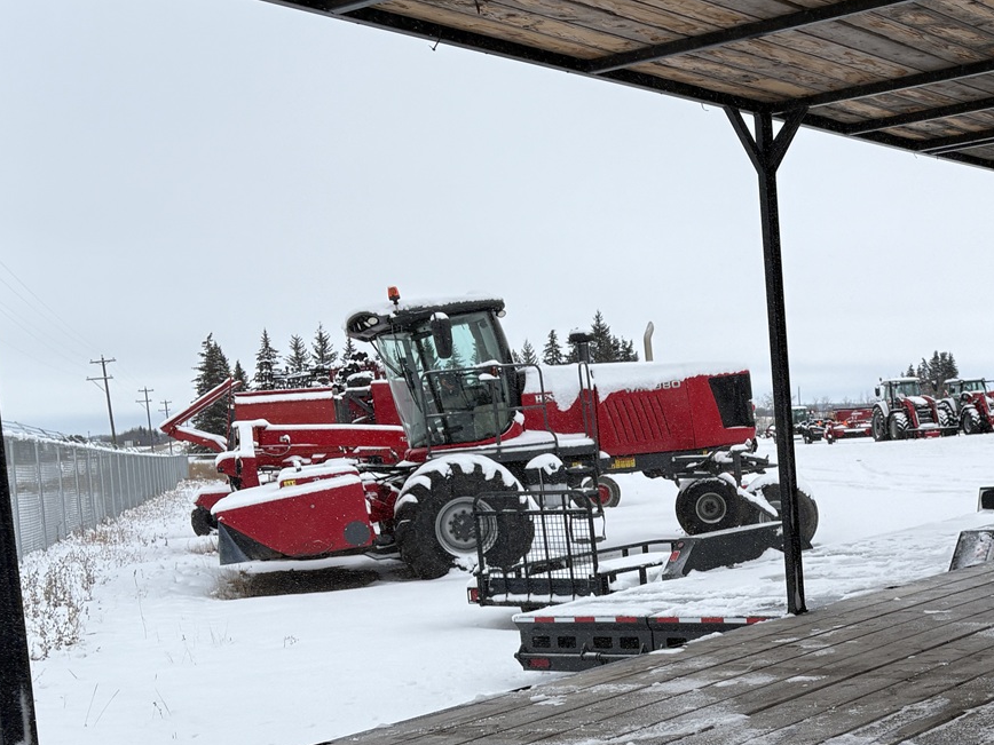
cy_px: 540
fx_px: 1522
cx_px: 802
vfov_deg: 27.2
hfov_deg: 35.0
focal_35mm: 53
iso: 50
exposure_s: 1/1901
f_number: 1.6
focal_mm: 5.96
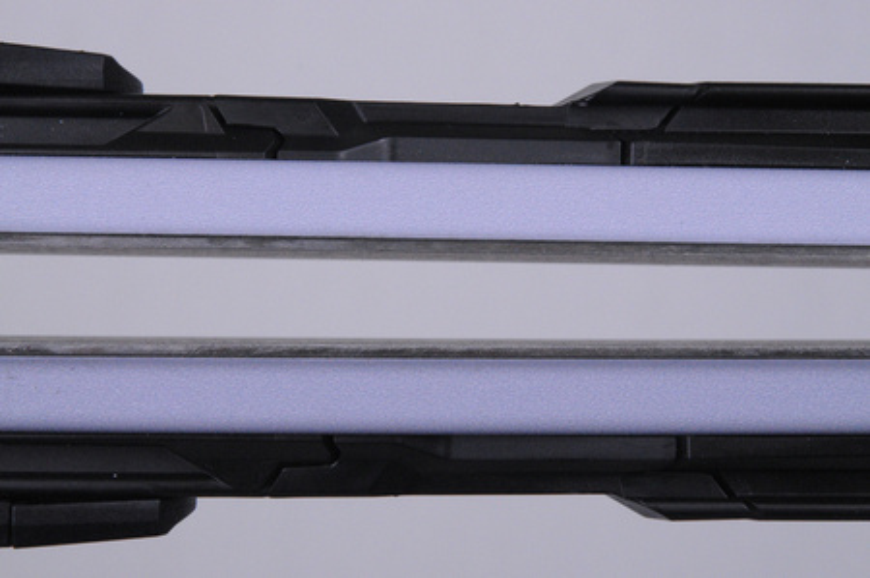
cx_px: 435
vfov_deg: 8.7
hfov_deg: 13.1
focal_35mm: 158
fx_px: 3802
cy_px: 289
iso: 3200
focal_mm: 105
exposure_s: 1/125
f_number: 16
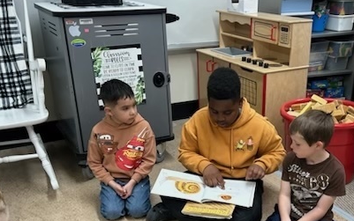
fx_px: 425
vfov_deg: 28.9
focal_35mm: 44
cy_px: 161
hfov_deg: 44.7
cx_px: 231
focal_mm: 5.7
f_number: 1.5
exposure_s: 1/60
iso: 80
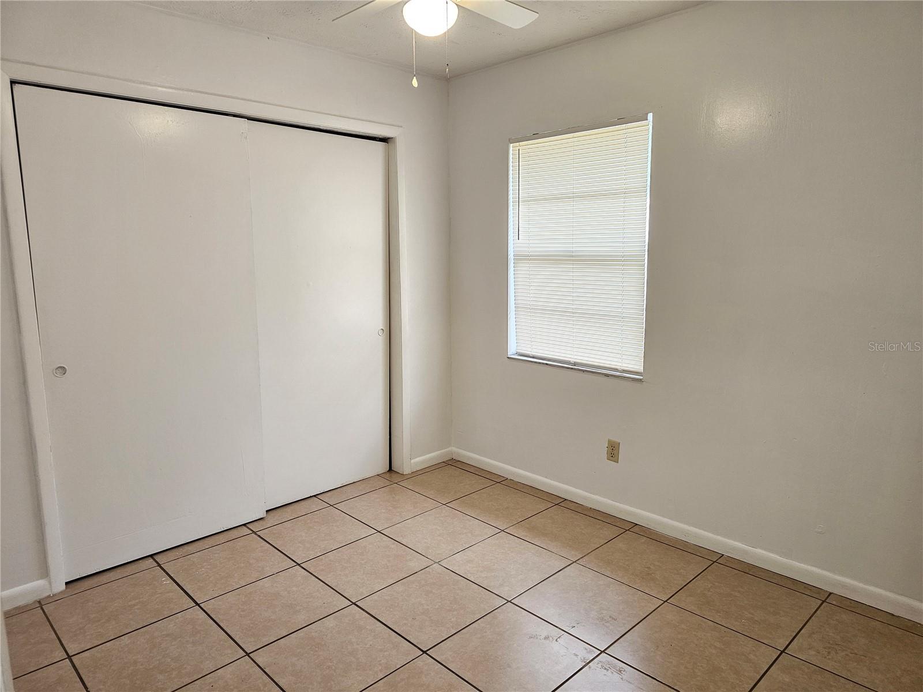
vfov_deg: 58.9
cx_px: 462
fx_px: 613
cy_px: 346
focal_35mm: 23
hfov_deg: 73.9
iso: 320
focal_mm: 6.3
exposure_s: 1/120
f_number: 1.7
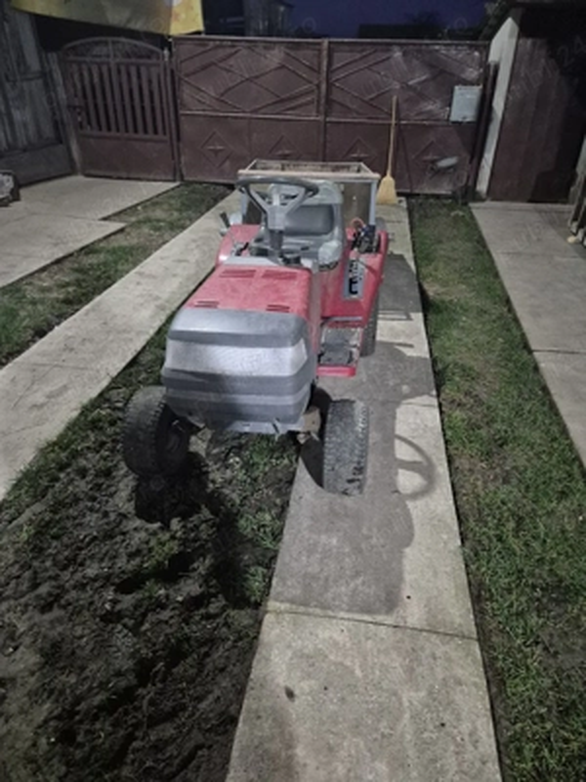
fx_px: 519
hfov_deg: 58.9
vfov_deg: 73.9
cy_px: 391
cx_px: 293
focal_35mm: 23
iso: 1600
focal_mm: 5.4
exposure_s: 1/33
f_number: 1.8
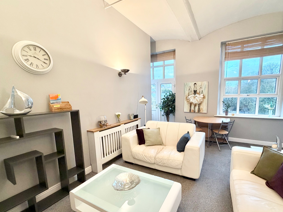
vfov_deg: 78.0
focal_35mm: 16
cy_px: 113
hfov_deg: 94.1
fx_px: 131
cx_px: 157
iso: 250
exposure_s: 1/100
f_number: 2.2
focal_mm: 2.22
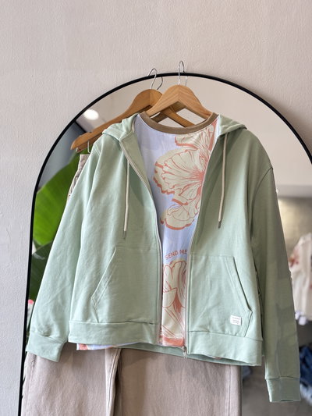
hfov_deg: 28.0
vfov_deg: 36.8
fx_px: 625
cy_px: 208
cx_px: 156
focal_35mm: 52
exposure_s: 1/50
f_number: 1.6
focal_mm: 5.96
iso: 50
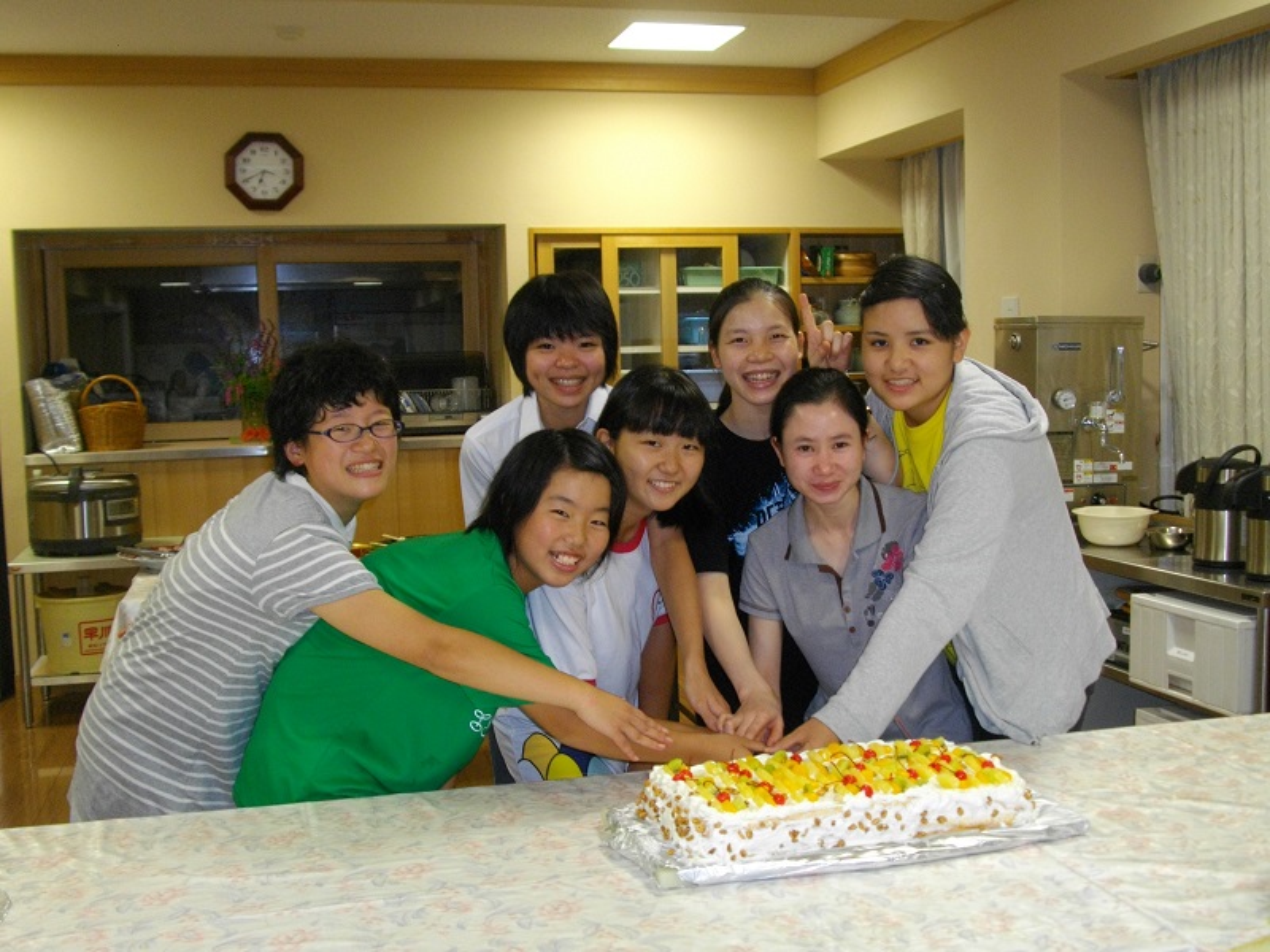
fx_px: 1468
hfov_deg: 46.8
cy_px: 476
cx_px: 635
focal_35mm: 40
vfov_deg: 36.0
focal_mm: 7.1
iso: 199
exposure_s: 1/50
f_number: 3.2
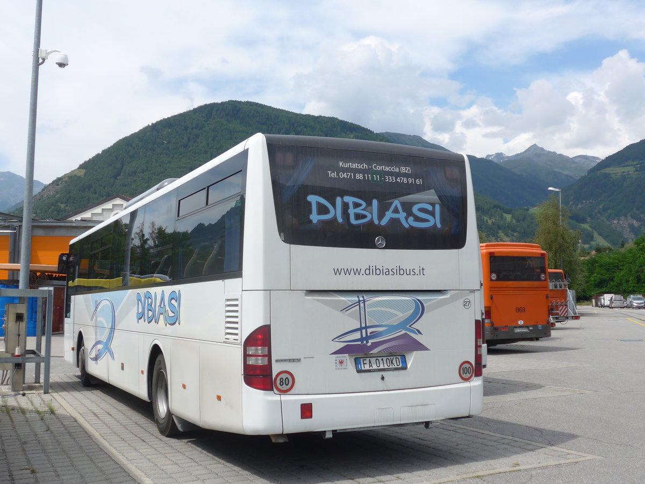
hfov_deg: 45.8
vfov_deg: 35.1
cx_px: 322
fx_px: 764
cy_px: 242
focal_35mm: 41
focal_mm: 8.4
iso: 80
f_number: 2.8
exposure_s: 1/1600
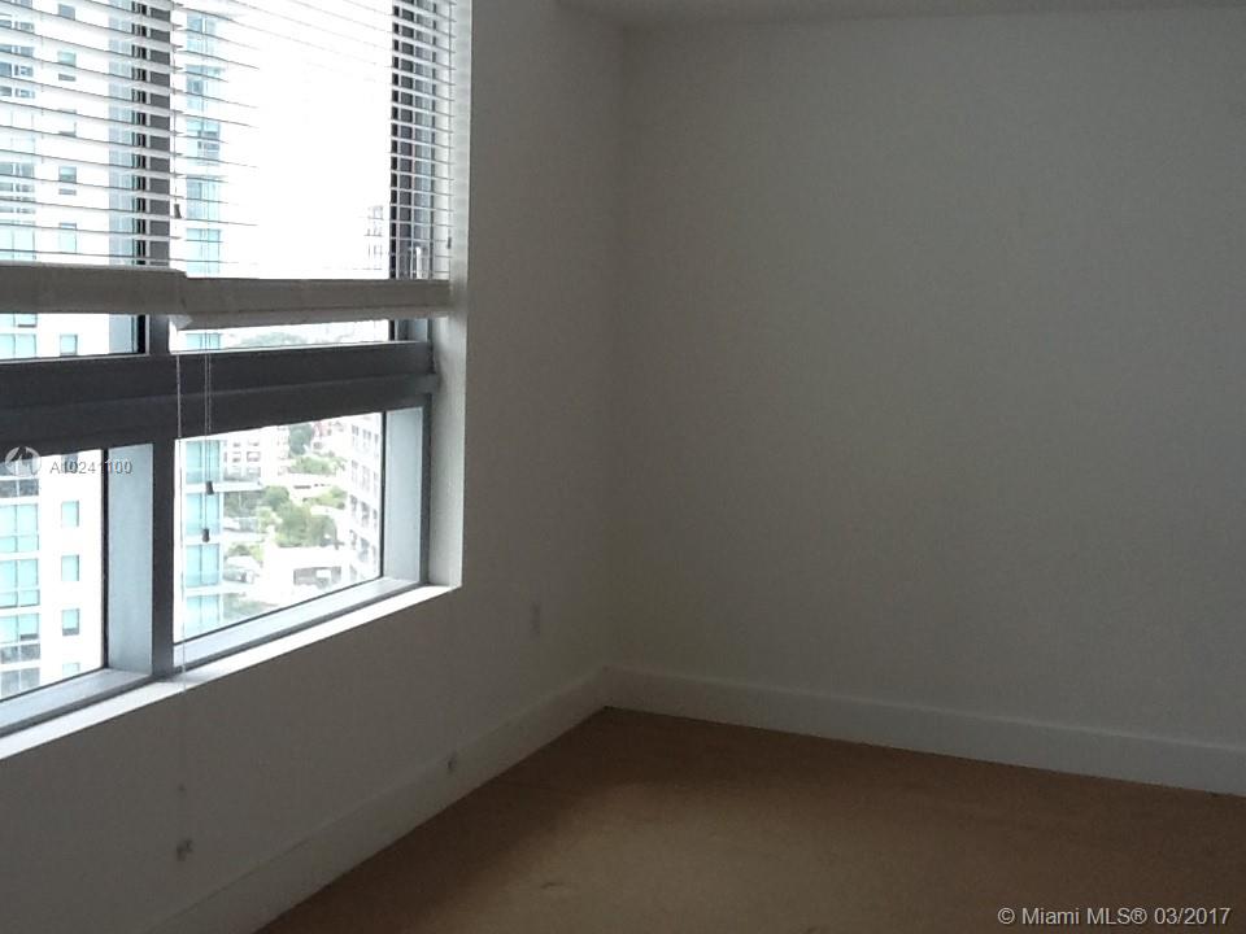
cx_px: 623
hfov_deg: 56.8
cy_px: 467
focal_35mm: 32
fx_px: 1152
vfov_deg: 44.2
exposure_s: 1/190
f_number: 2.4
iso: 64
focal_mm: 2.03
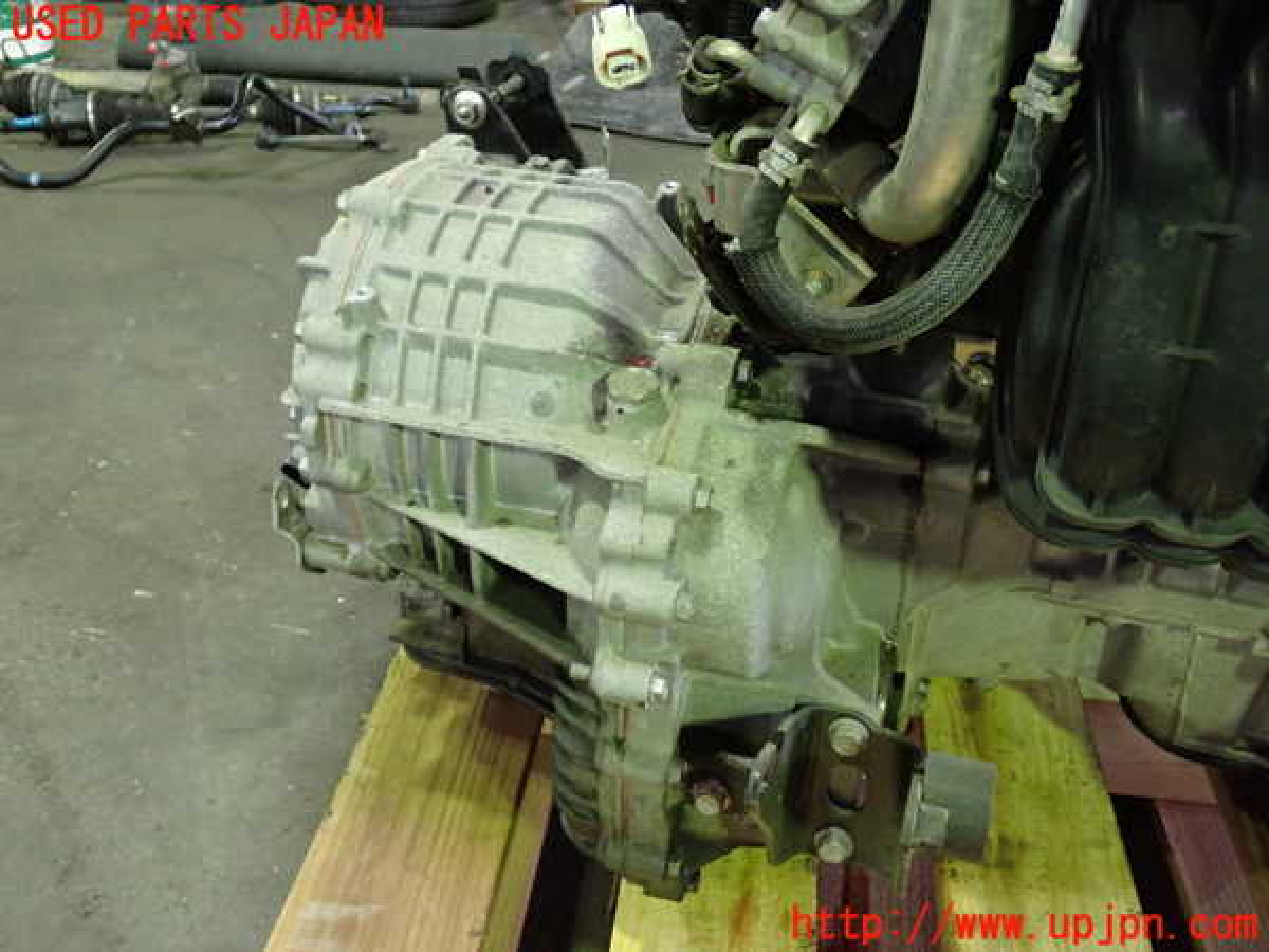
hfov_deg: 51.4
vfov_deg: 39.7
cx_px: 634
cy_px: 476
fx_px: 1320
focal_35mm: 36
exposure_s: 1/30
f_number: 2.5
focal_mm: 6.37
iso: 800
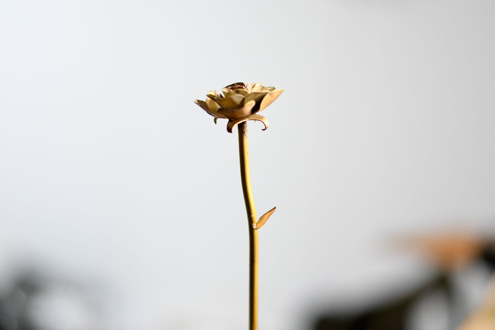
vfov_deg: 18.2
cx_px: 248
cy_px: 165
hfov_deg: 27.0
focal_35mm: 75
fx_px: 1031
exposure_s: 1/640
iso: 2500
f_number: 1.8
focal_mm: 50
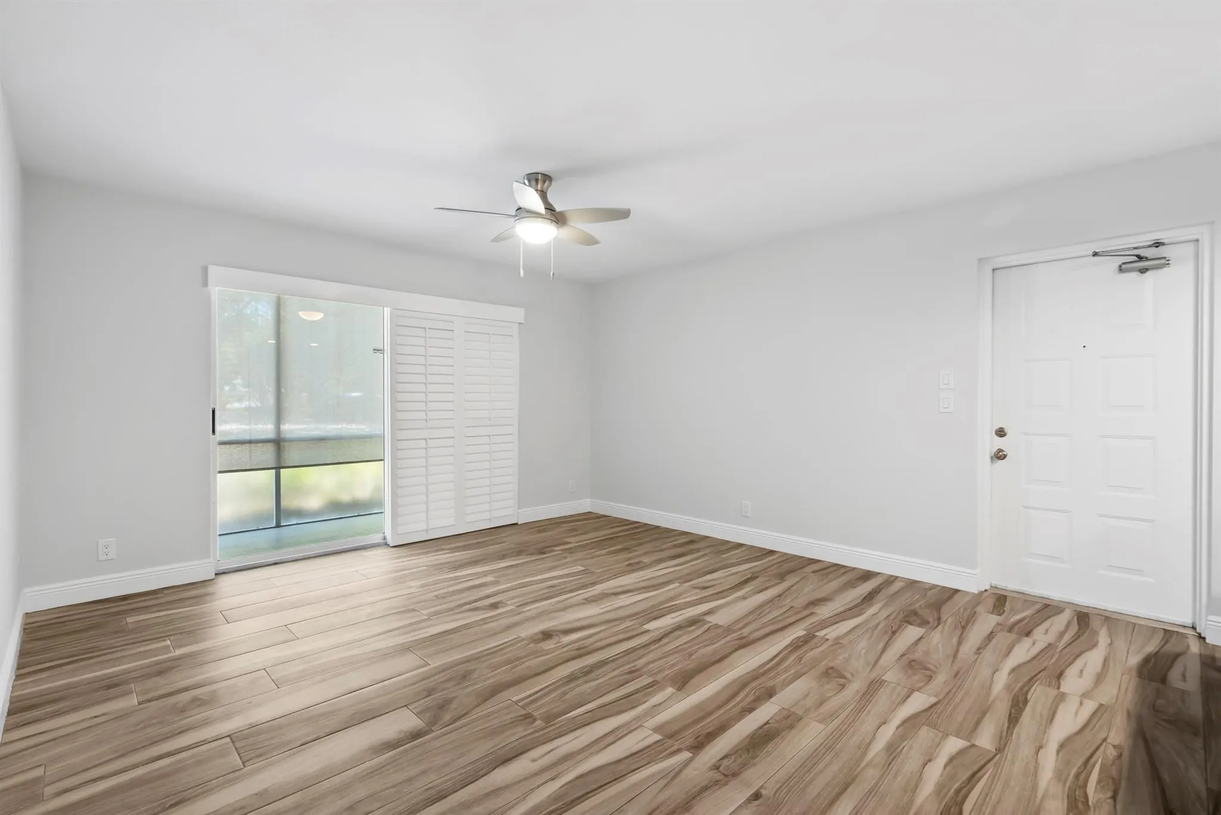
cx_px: 610
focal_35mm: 16
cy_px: 408
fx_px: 543
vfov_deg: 73.8
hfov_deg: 96.7
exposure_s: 1
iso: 1600
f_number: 8
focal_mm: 16
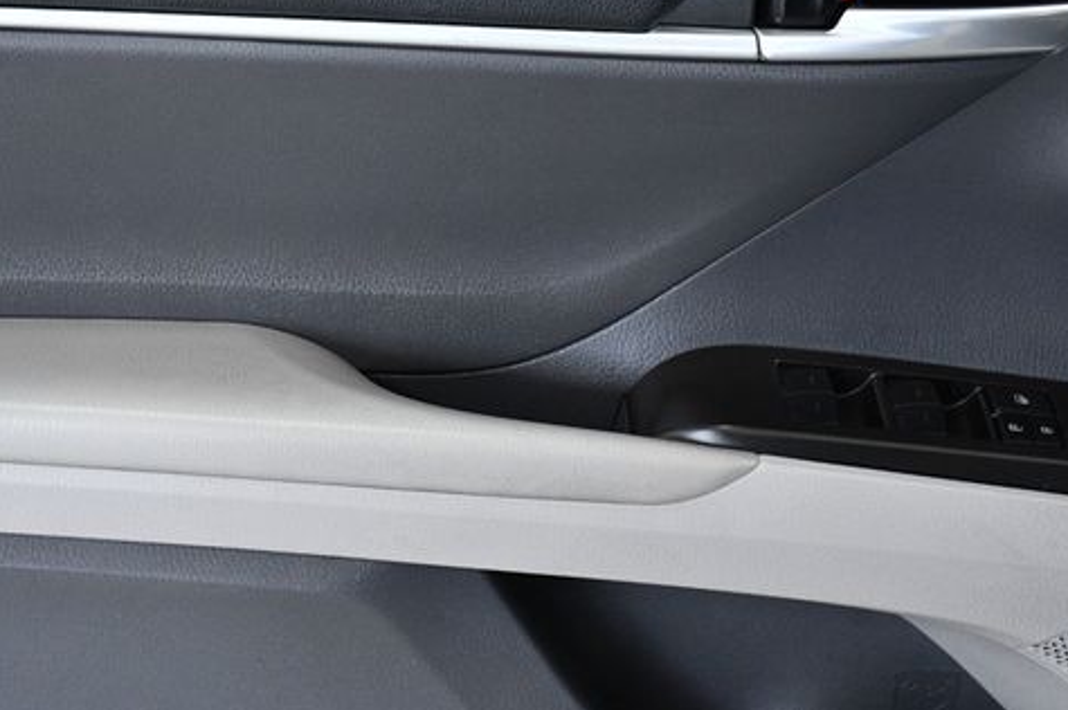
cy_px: 342
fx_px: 3113
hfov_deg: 19.5
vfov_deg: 13.0
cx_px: 625
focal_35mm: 105
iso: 2500
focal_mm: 52
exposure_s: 1/200
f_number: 7.1
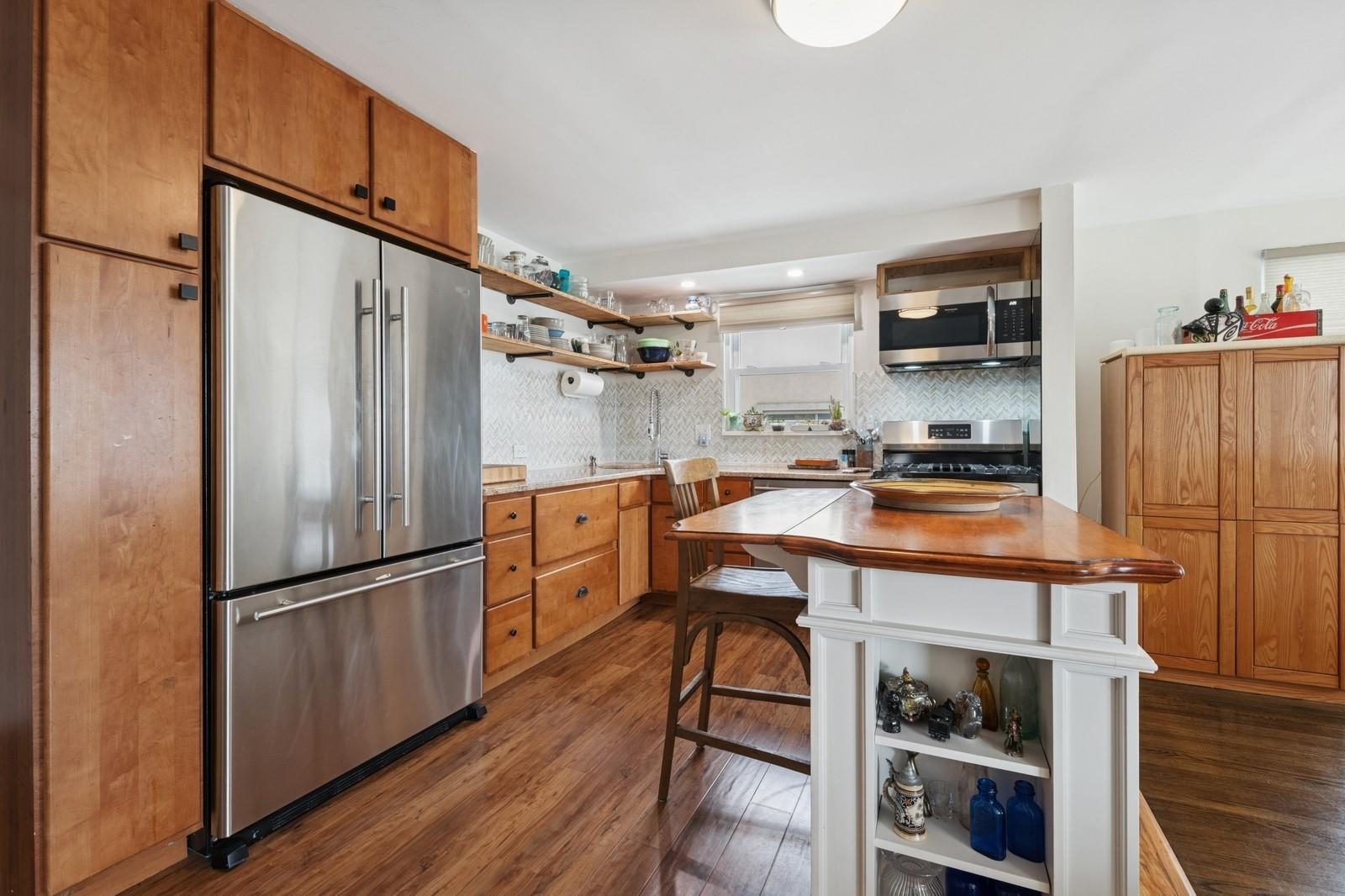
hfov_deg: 100.4
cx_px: 672
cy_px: 448
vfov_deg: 77.3
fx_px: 560
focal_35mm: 15
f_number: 14
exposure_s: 1/20
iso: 640
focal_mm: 15
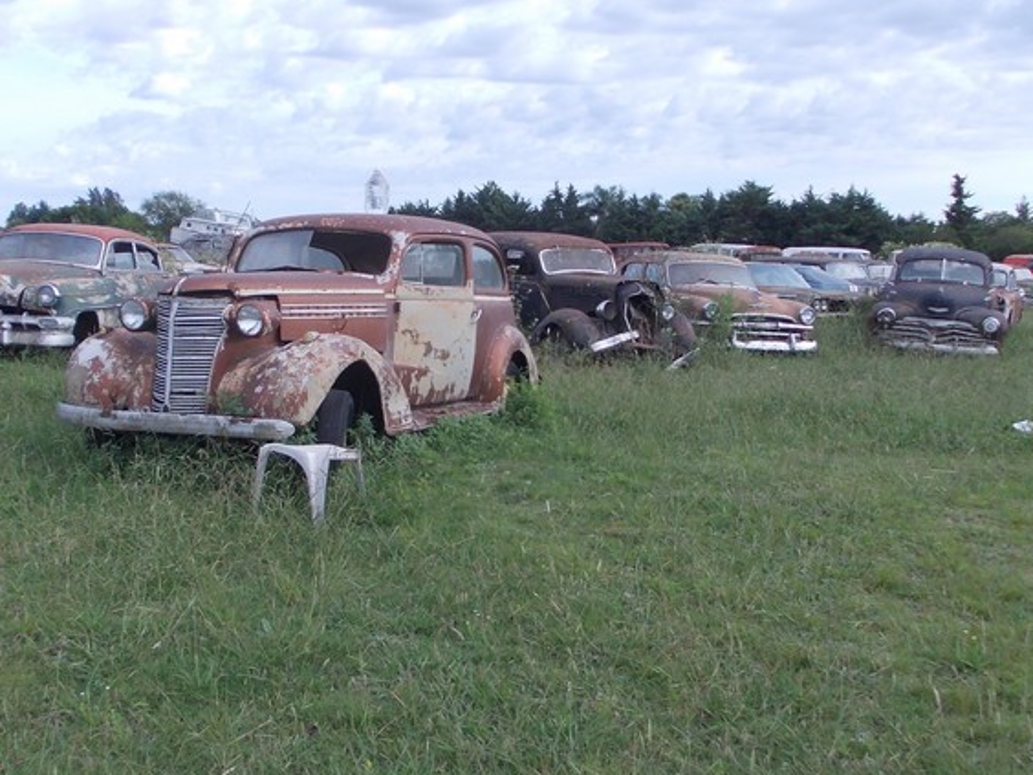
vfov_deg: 37.7
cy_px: 396
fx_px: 1134
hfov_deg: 48.9
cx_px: 465
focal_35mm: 38
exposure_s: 1/160
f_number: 5.4
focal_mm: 4
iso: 80
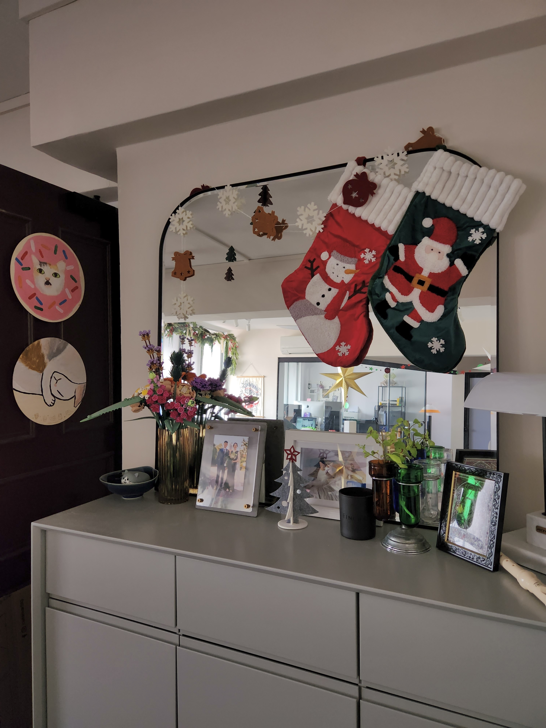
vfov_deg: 73.9
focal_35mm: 23
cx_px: 273
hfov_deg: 58.9
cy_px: 364
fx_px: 484
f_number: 1.8
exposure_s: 1/100
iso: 125
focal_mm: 5.4
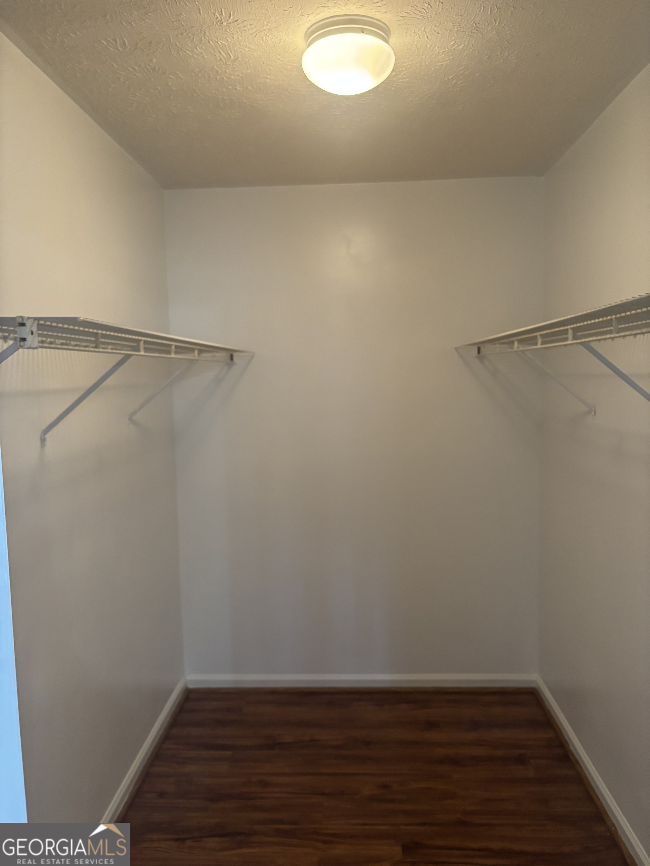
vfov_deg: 67.3
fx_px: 651
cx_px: 325
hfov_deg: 53.1
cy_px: 433
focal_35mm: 26
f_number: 1.6
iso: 320
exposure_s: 1/60
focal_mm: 5.96
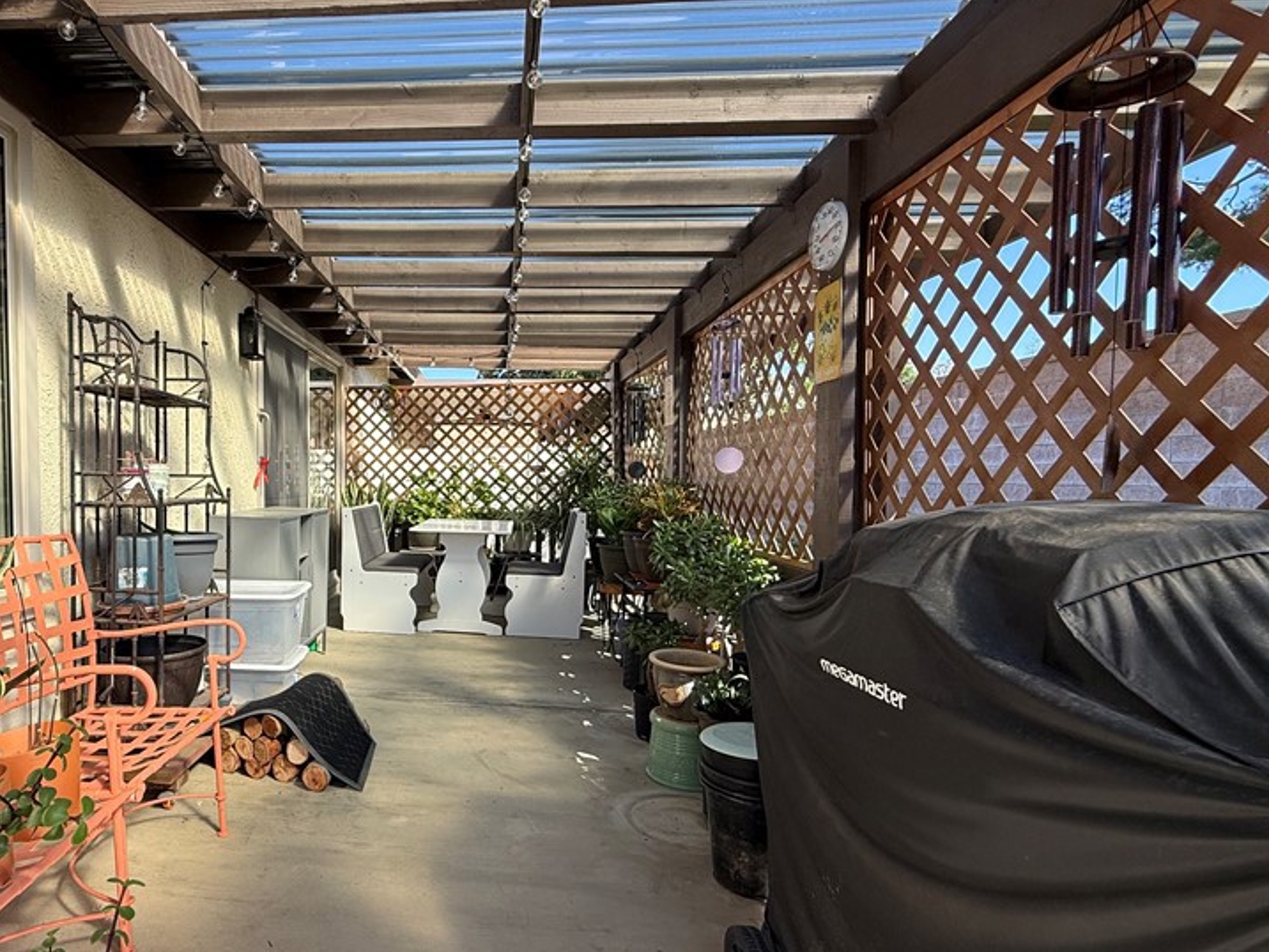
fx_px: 733
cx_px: 405
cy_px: 515
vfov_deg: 65.9
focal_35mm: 20
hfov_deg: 78.6
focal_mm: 2.22
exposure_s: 1/439
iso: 50
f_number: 2.2
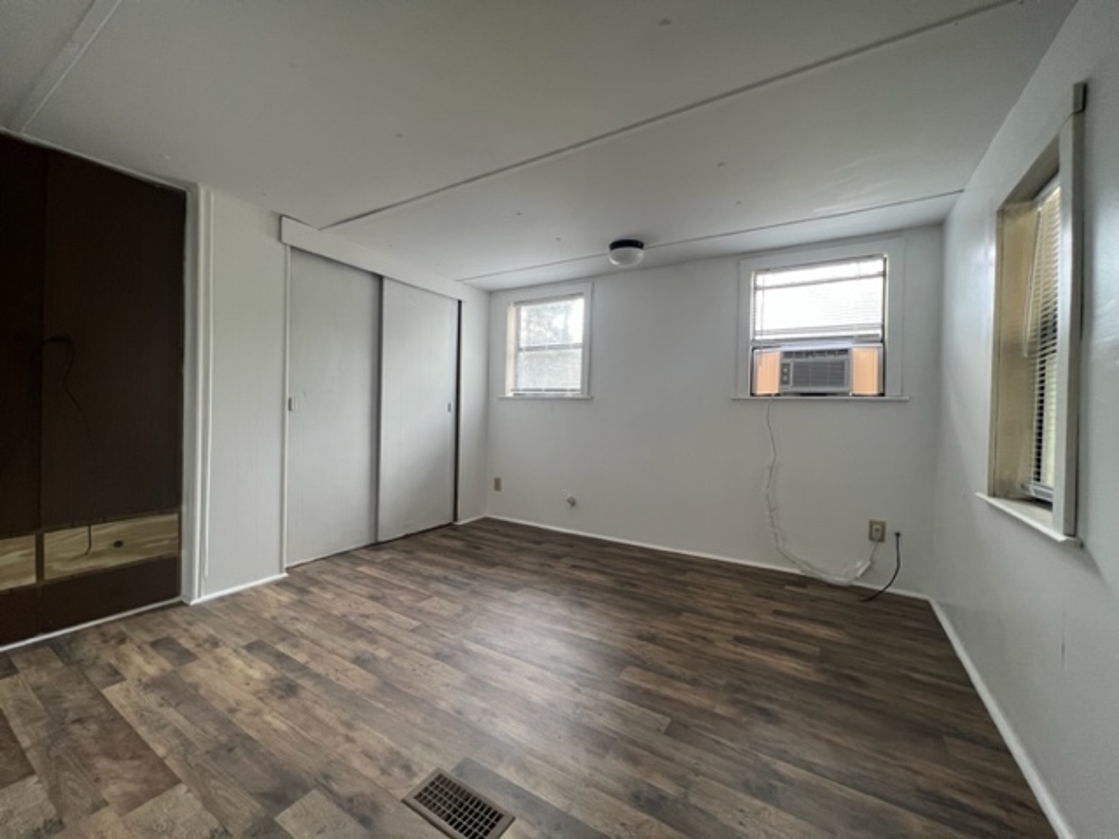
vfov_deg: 89.9
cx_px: 560
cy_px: 420
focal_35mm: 13
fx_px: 420
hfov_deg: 106.2
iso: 200
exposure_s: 1/120
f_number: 1.8
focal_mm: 1.57
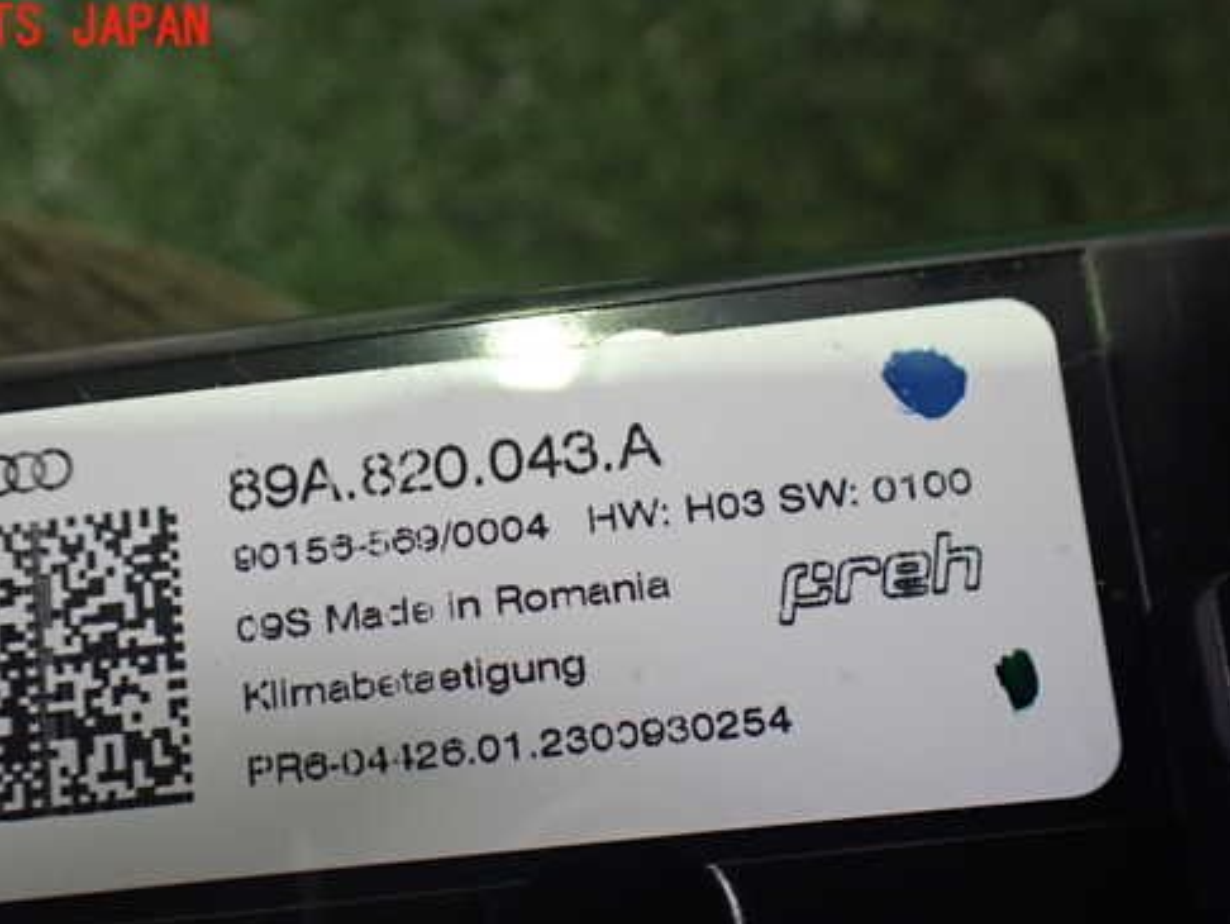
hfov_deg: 49.9
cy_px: 567
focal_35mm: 37
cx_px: 509
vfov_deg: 38.5
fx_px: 1315
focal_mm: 5.4
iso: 800
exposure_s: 1/100
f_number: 2.3
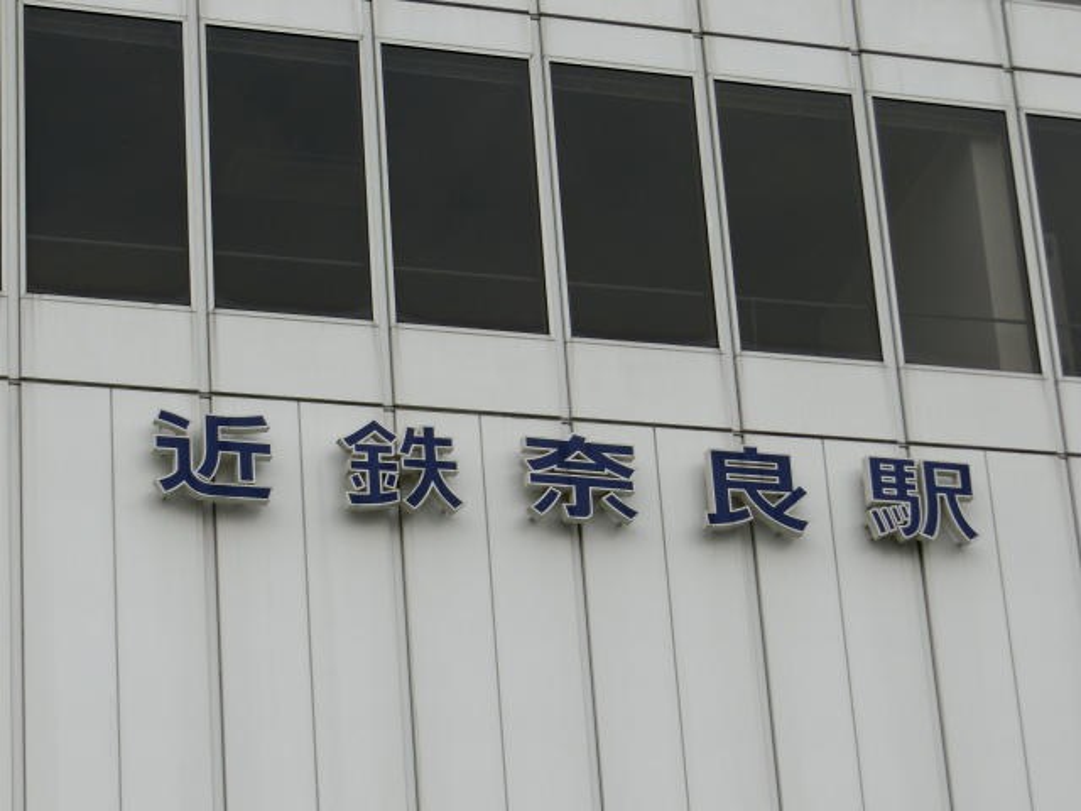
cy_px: 406
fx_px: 3341
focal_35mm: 107
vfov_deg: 13.8
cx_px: 540
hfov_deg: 18.4
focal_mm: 19.1
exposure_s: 1/250
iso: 80
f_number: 5.7
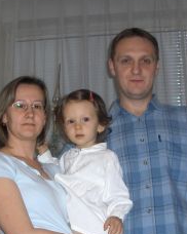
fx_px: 520
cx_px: 64
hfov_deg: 20.3
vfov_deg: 25.1
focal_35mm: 75
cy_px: 177
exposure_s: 1/60
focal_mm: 5.8
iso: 100
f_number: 2.6
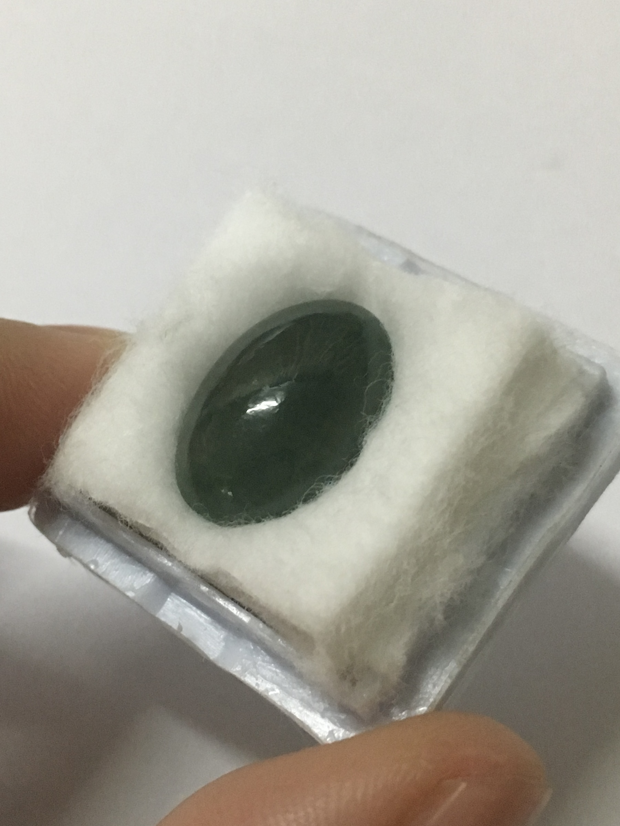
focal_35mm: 29
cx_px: 310
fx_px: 692
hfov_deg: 48.2
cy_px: 413
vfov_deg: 61.7
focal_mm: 4.15
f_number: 2.2
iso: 200
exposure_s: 1/25
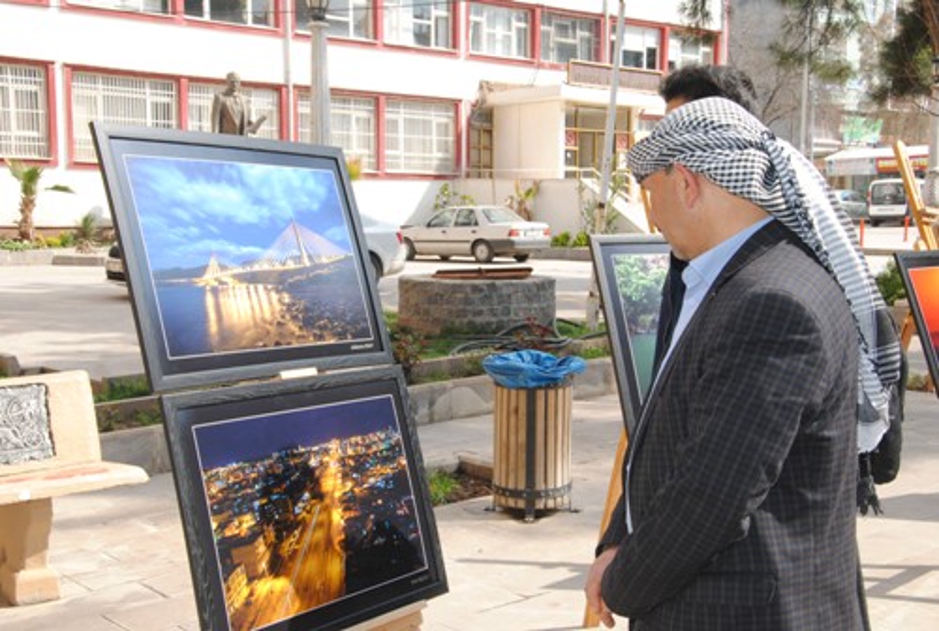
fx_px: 1255
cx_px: 470
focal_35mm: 48
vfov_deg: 28.2
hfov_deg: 41.0
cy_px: 316
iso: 400
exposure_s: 1/200
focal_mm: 32
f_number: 11
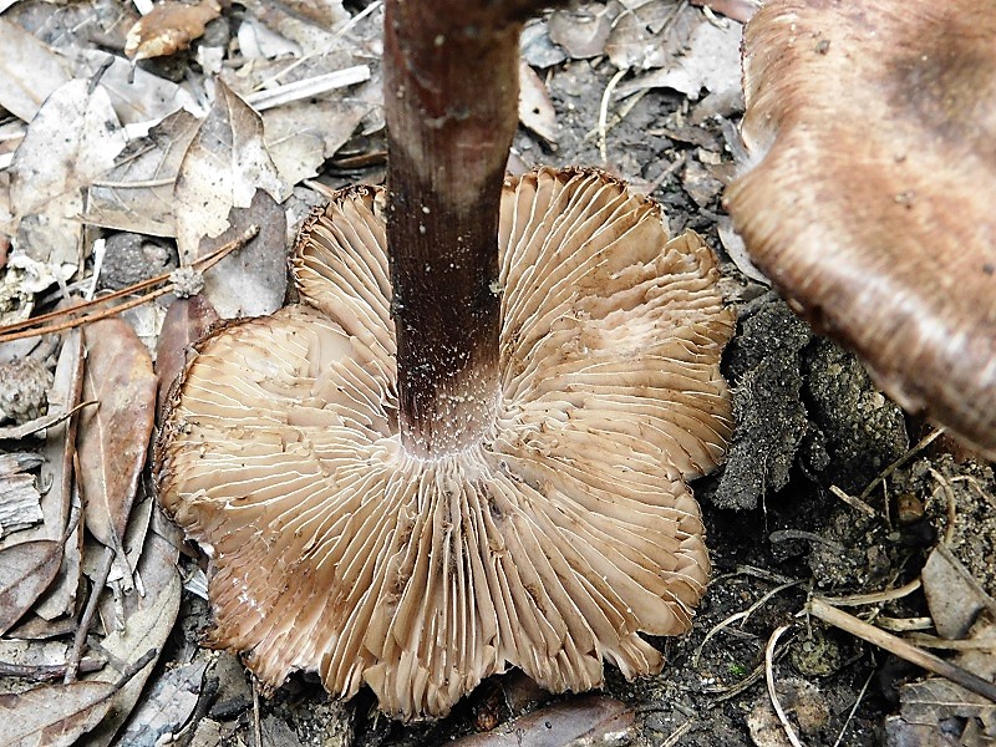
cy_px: 374
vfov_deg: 32.2
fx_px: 1295
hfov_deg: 42.1
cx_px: 498
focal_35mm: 45
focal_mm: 8
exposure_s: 1/13
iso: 400
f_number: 3.7
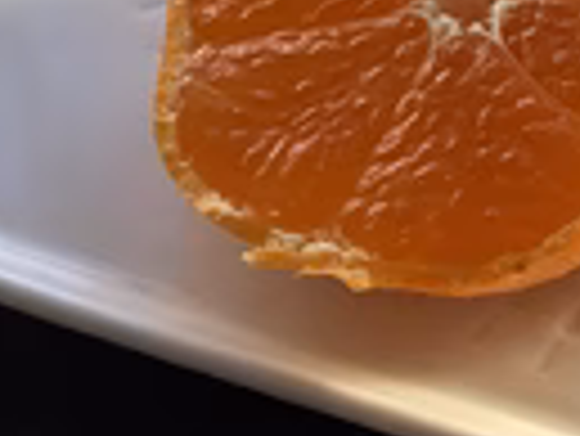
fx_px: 1610
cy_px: 18
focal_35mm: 96
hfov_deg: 18.0
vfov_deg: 15.2
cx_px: 895
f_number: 2.4
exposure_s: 1/120
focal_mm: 3.3
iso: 32
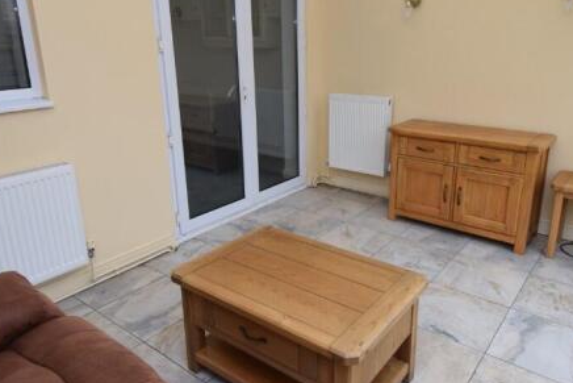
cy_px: 170
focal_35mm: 27
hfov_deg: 67.3
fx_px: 430
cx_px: 305
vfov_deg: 47.9
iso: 400
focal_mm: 12
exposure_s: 1/160
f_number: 6.3
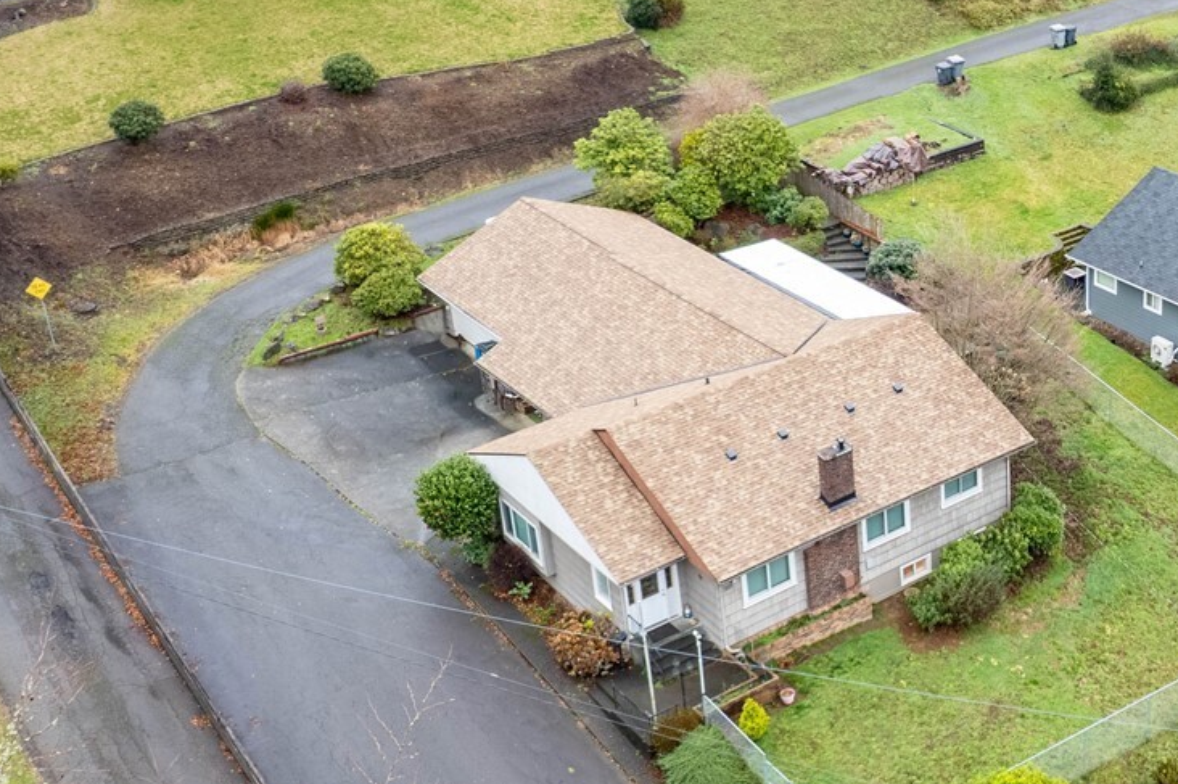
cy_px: 327
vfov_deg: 26.4
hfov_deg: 36.6
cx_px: 1048
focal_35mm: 51
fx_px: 1668
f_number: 2.8
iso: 100
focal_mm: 8.38
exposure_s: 1/100
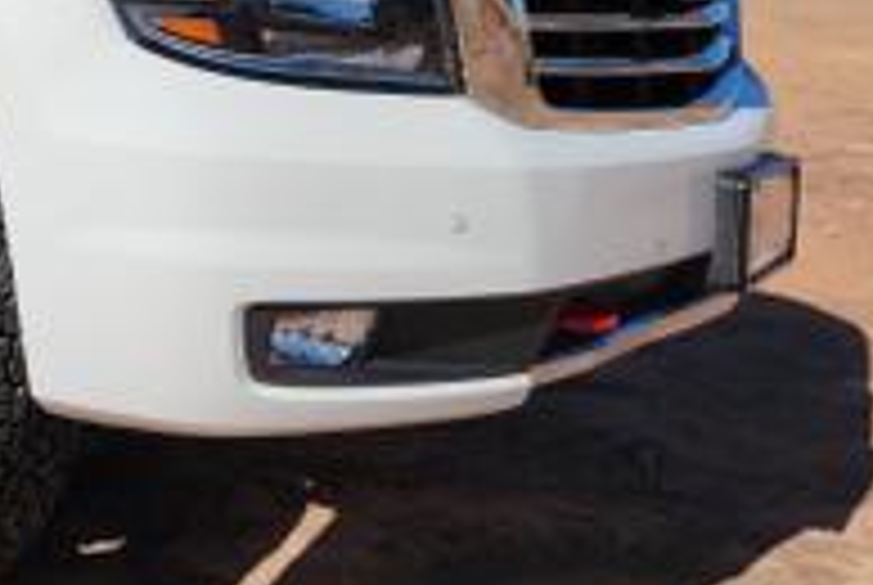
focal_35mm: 62
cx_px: -144
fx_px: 1506
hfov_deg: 28.6
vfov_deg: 20.7
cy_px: -99
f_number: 1.8
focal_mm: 5.4
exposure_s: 1/3733
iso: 20
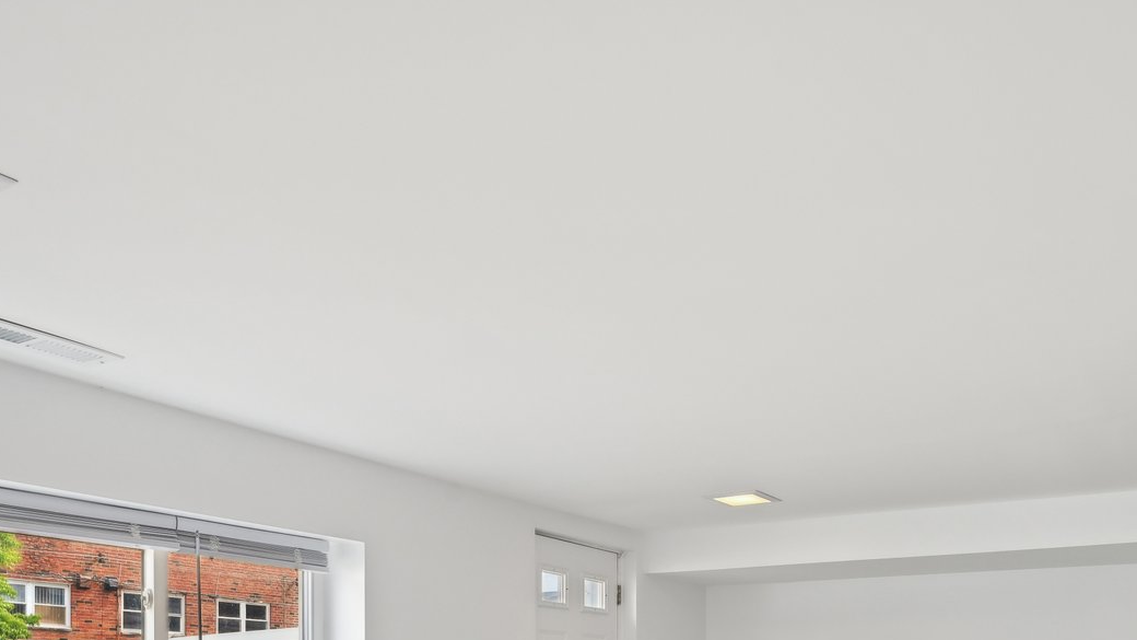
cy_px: 702
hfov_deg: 58.7
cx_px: 710
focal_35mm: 33
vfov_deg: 31.6
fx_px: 995
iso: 400
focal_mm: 16
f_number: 8
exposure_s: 1/60
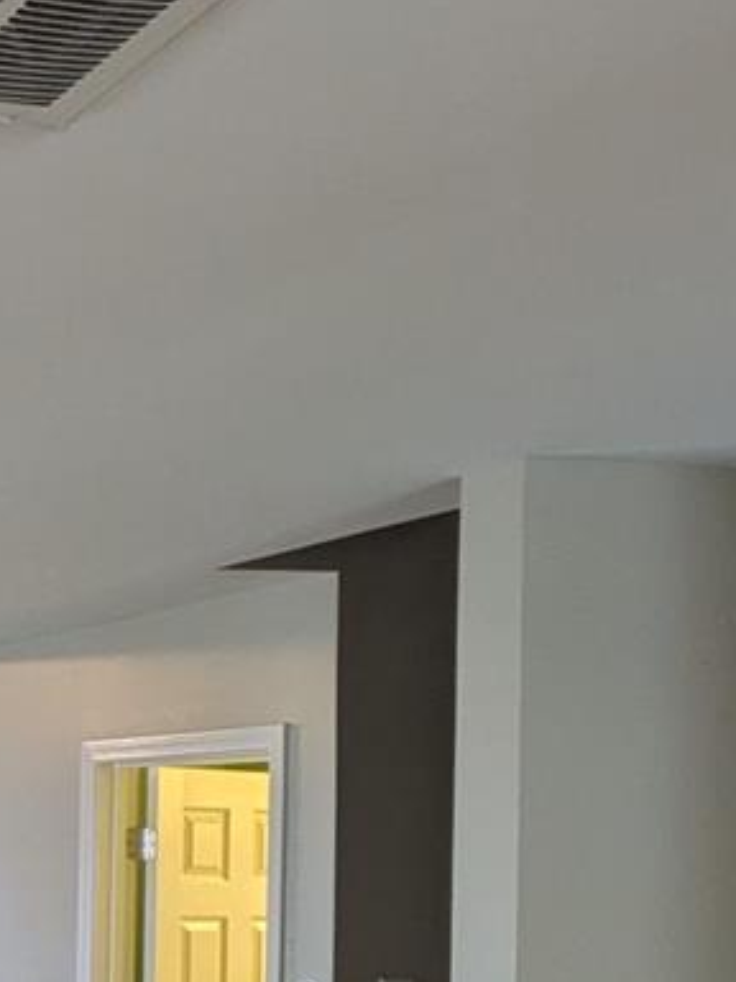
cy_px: 808
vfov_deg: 33.2
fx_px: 1588
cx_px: -653
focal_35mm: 56
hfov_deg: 18.8
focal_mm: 1.83
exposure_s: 1/40
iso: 49
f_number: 2.2
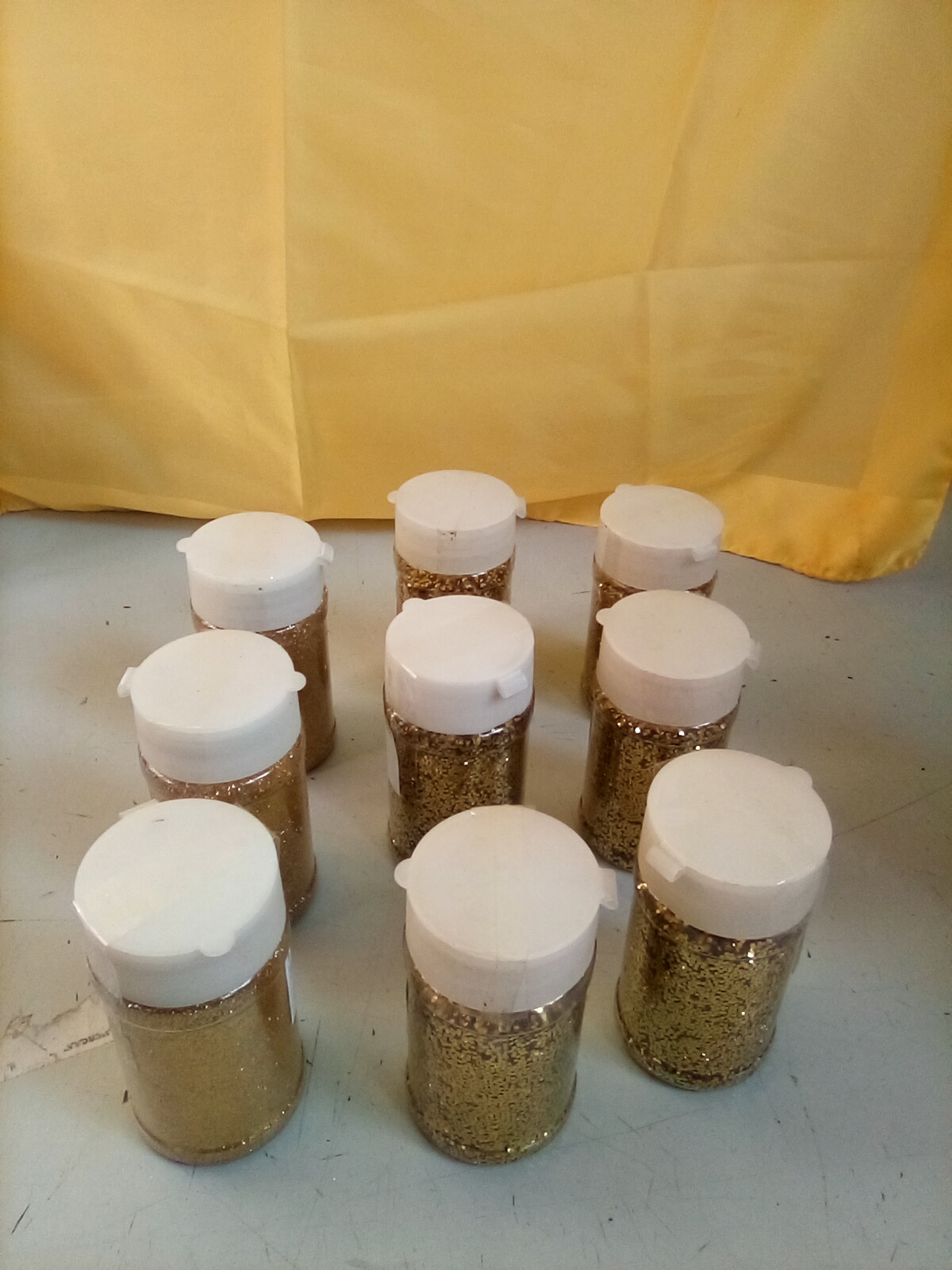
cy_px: 635
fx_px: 1027
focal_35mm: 28
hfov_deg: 49.7
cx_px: 476
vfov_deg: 63.4
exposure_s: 1/139
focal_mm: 2.27
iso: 68
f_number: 2.2
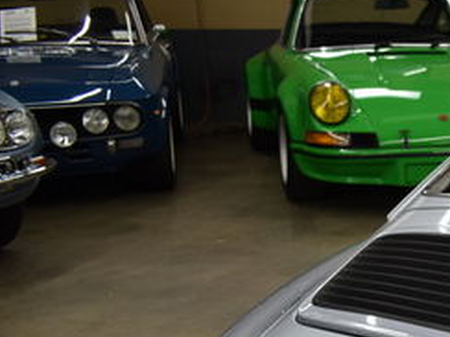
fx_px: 1300
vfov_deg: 14.3
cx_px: 693
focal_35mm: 100
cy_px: 401
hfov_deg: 17.5
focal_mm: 22
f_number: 3.8
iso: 180
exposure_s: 1/30
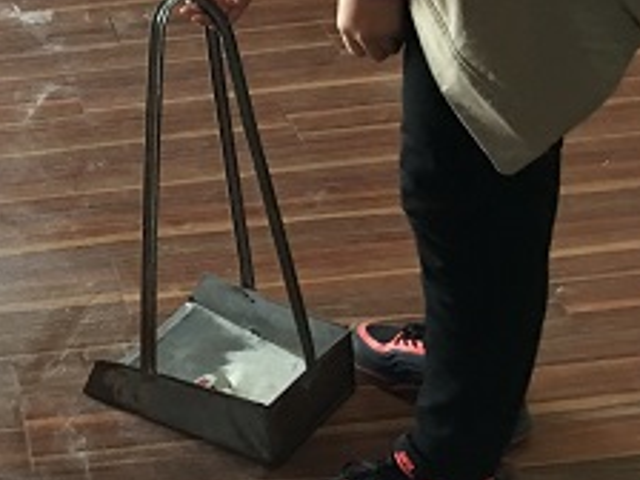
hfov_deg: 21.7
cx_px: -140
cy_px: -57
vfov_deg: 17.2
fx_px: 1535
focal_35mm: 83
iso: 125
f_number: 2.2
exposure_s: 1/8
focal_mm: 4.15
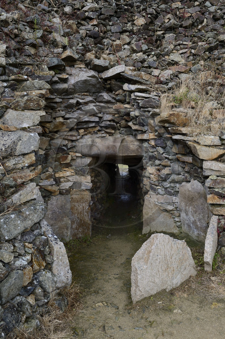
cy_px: 170
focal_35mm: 31
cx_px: 112
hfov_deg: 42.3
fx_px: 291
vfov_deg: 60.3
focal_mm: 31
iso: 400
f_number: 5.6
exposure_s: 1/250
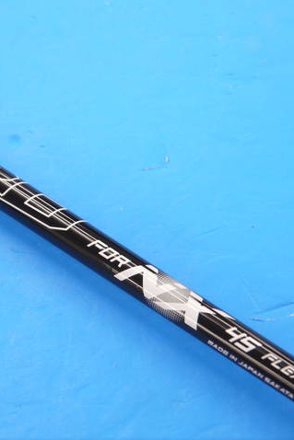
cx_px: 89
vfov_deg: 17.5
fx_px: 1432
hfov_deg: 11.7
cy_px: 220
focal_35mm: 117
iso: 640
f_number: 5.6
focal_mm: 42
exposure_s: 1/80
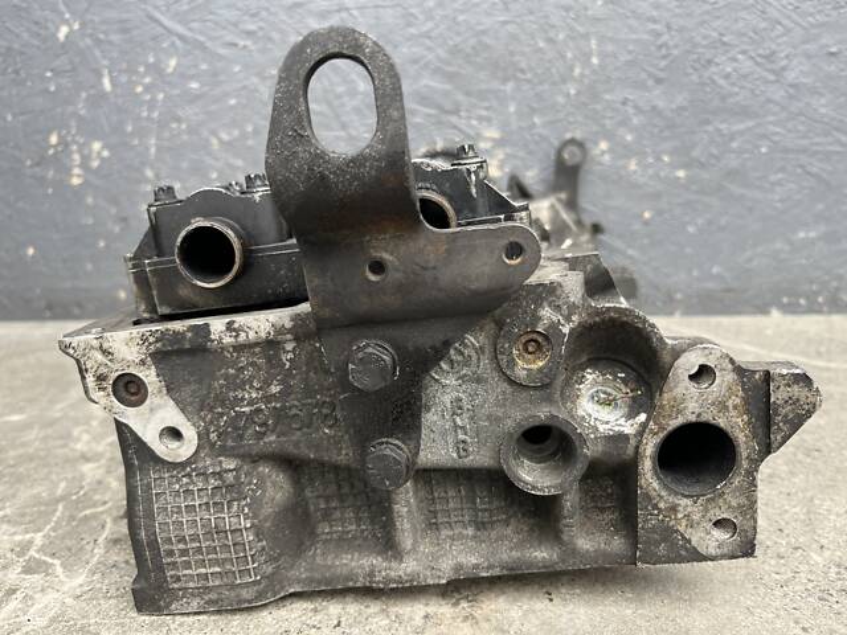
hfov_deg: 67.3
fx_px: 636
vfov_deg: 53.1
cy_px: 318
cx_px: 424
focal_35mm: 26
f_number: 1.6
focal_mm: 5.1
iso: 100
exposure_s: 1/121
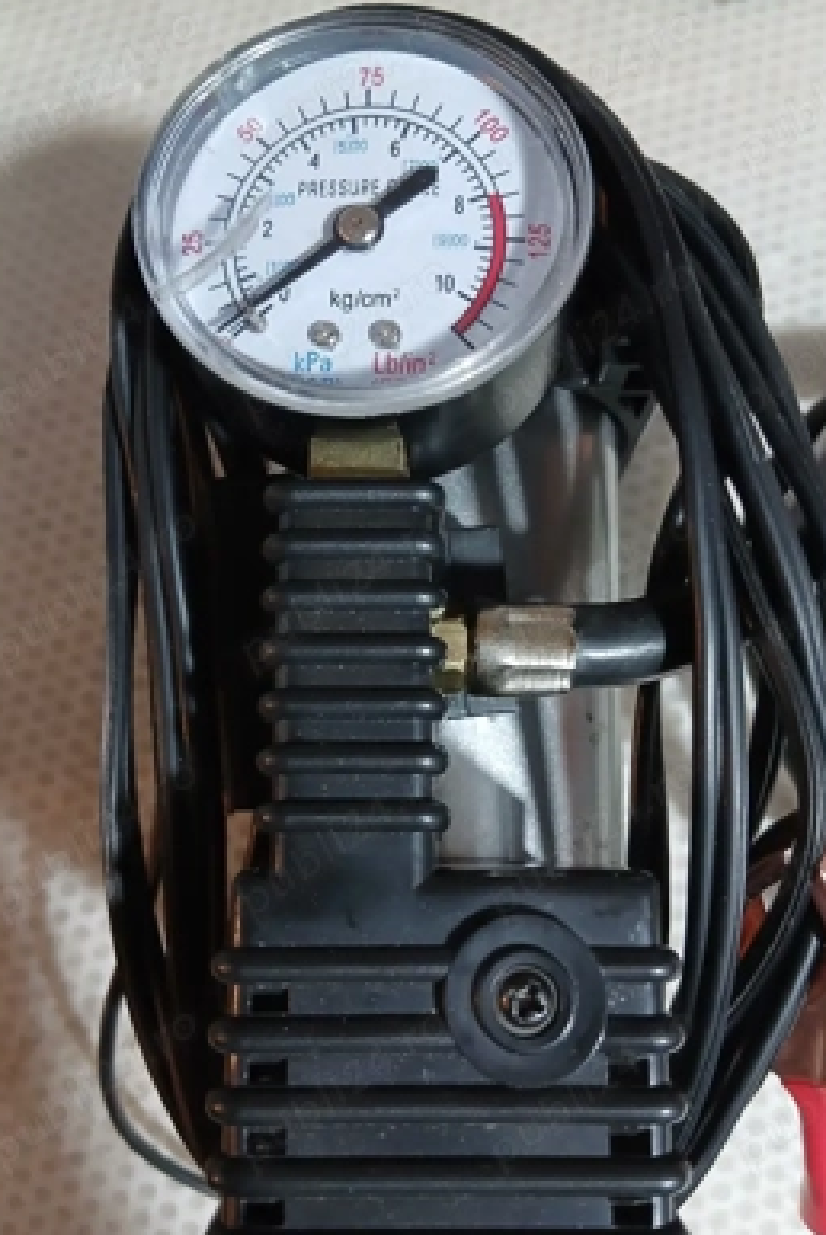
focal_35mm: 28
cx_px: 407
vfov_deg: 65.4
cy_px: 627
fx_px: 962
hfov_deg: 46.5
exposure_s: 1/25.1
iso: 250
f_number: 1.8
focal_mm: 3.98
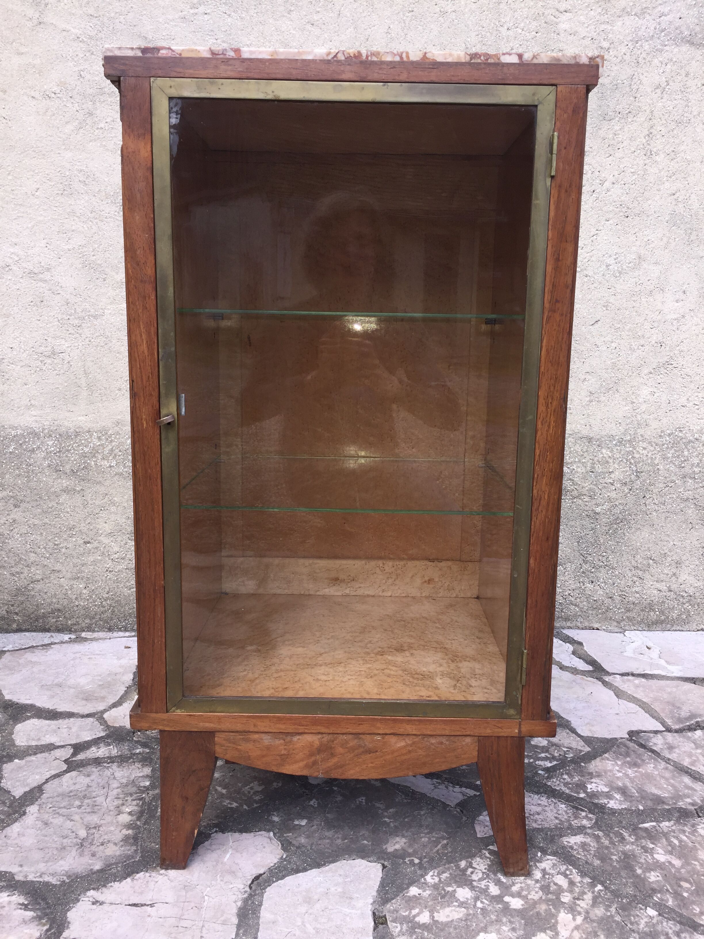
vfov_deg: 61.7
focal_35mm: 29
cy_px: 470
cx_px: 352
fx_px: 786
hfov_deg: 48.2
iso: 32
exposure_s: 1/628
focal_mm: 4.15
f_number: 2.2
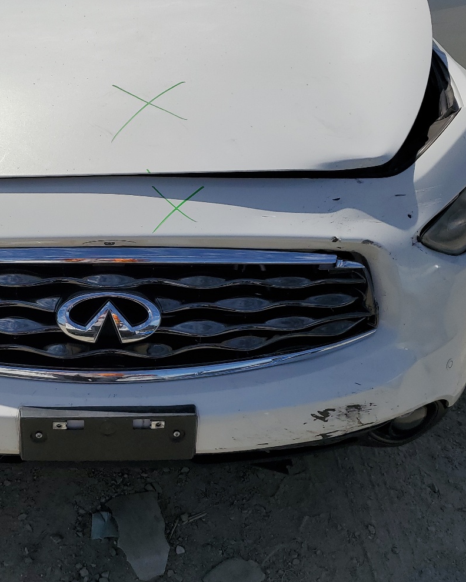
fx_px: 707
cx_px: 102
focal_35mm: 41
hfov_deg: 35.5
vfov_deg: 44.7
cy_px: 263
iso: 51
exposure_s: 1/10000
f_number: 1.5
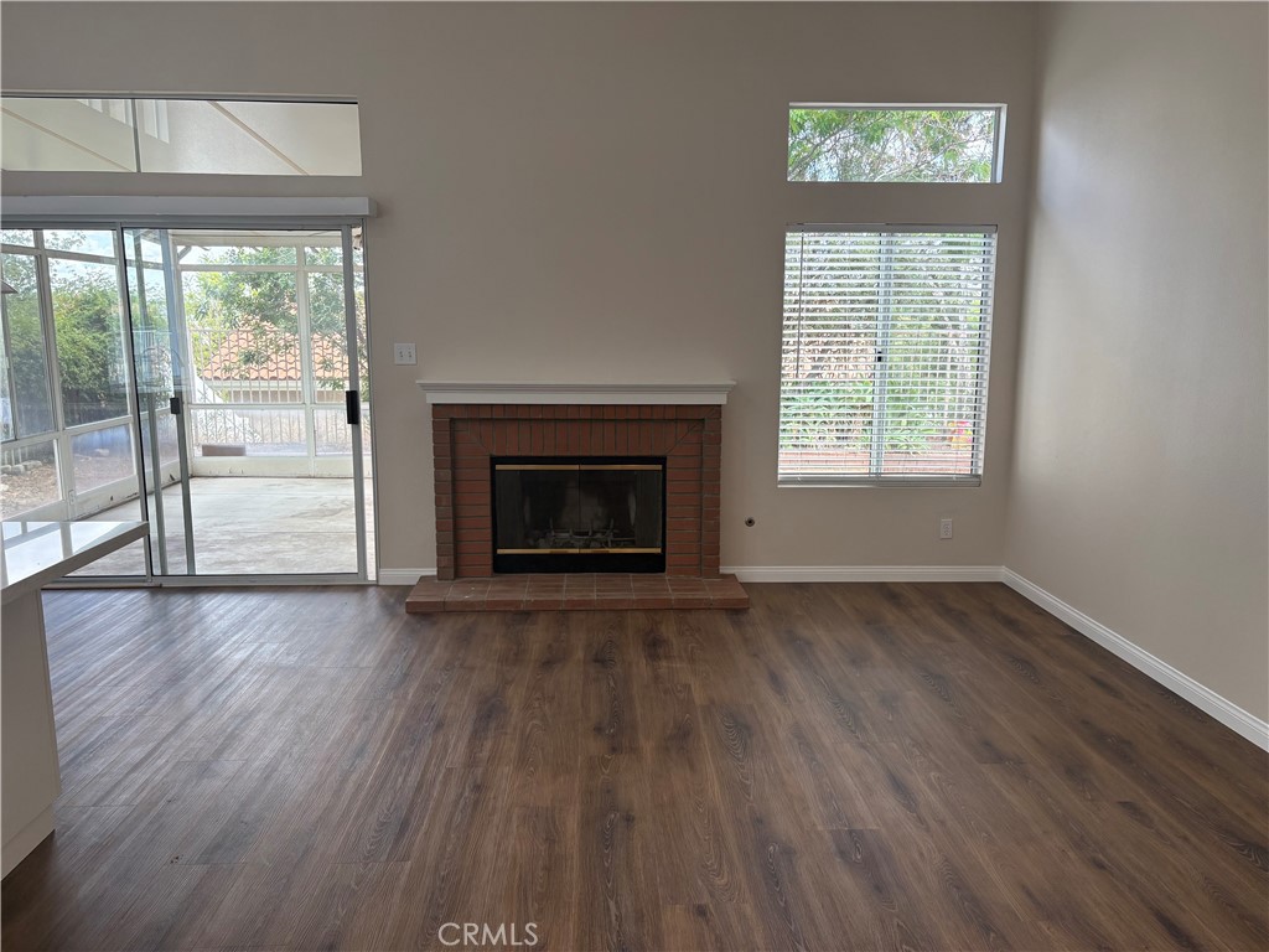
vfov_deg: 53.1
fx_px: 953
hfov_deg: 67.3
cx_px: 634
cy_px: 476
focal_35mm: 26
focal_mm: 5.96
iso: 80
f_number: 1.6
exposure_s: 1/153
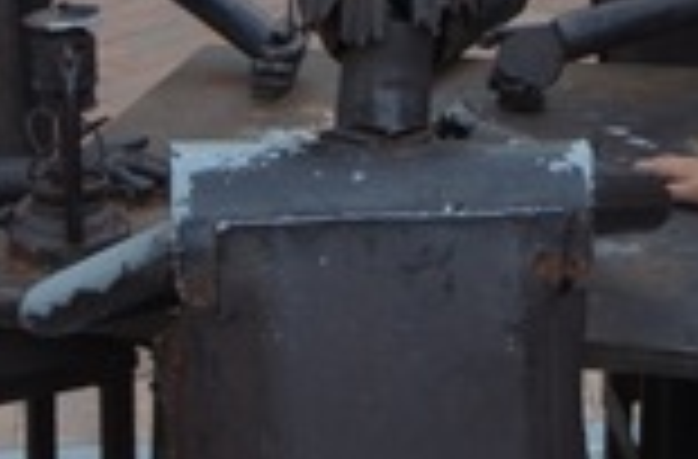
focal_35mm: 149
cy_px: -351
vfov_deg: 8.8
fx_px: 2877
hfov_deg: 13.8
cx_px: 428
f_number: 6.3
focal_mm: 24
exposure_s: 1/160
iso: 200
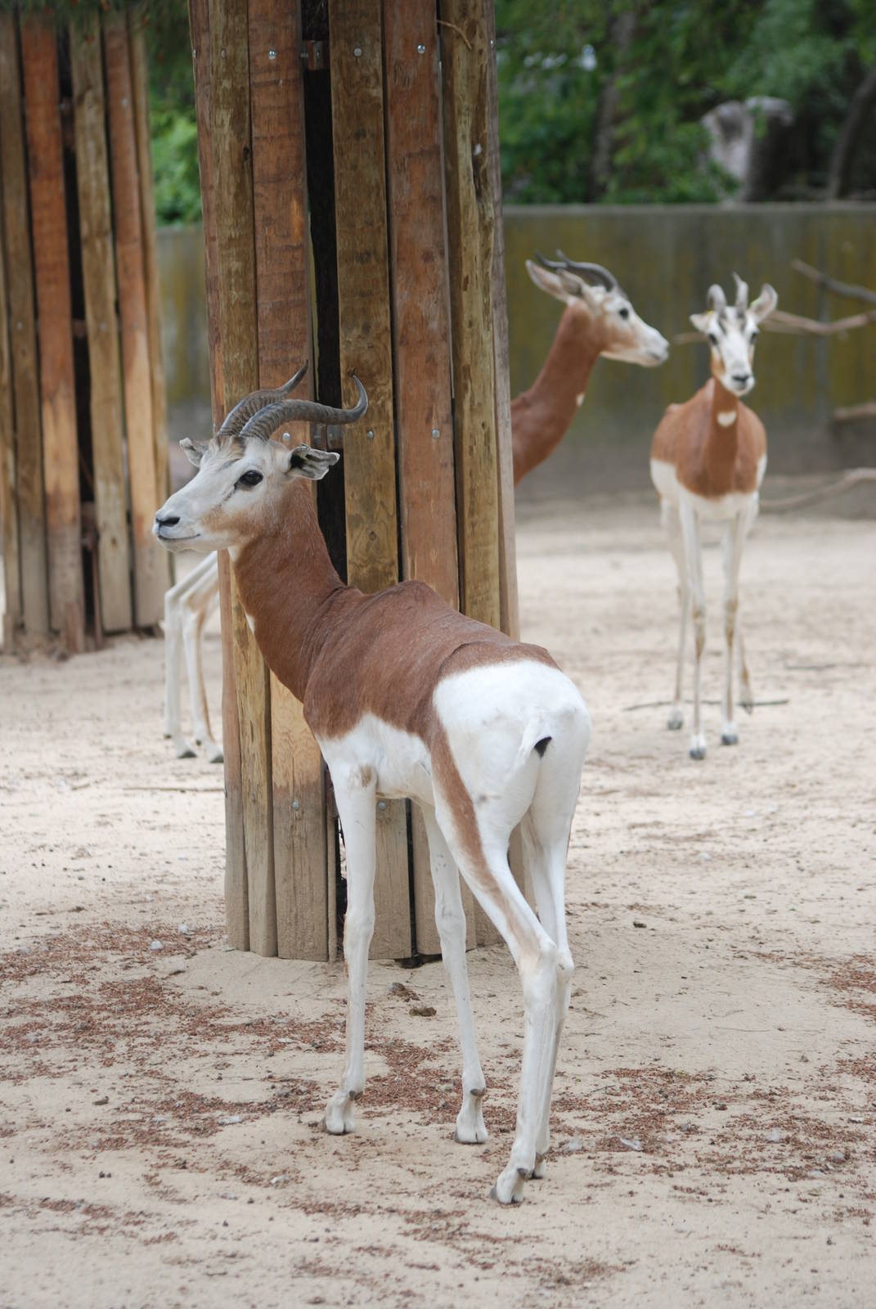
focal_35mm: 165
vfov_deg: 12.4
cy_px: 654
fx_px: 6005
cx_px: 438
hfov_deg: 8.3
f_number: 5
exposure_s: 1/320
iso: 200
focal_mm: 110
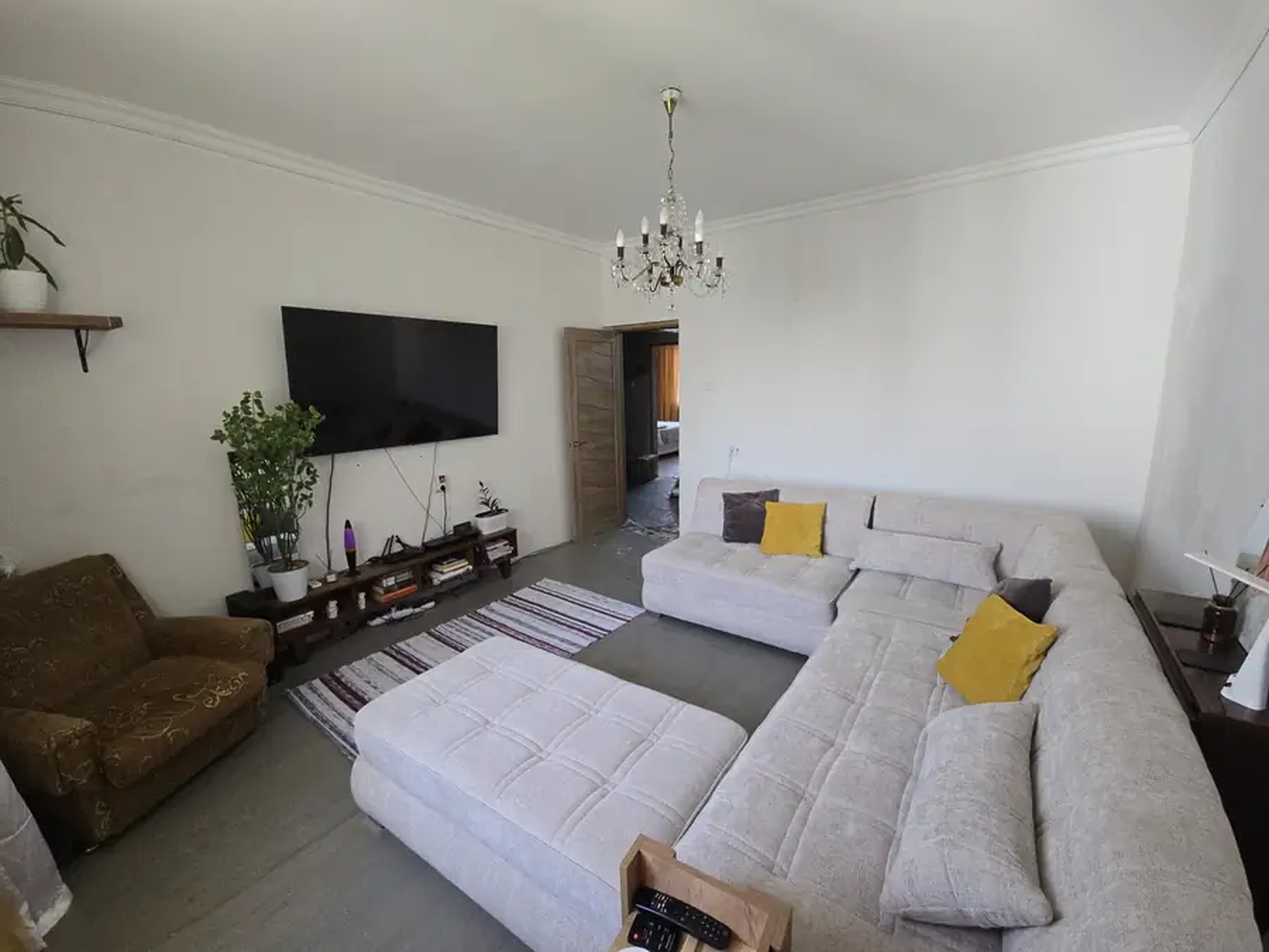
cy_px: 476
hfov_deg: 106.2
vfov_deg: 89.9
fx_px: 477
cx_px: 634
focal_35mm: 13
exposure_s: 1/60
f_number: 2.2
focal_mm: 2.2
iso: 160
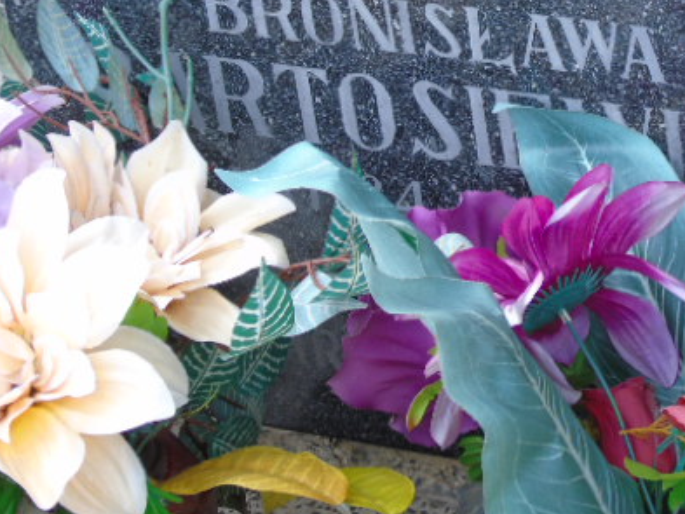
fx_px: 3484
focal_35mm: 176
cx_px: 483
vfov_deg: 8.4
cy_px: 125
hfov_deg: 11.2
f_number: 4.4
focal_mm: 19
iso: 80
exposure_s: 1/30
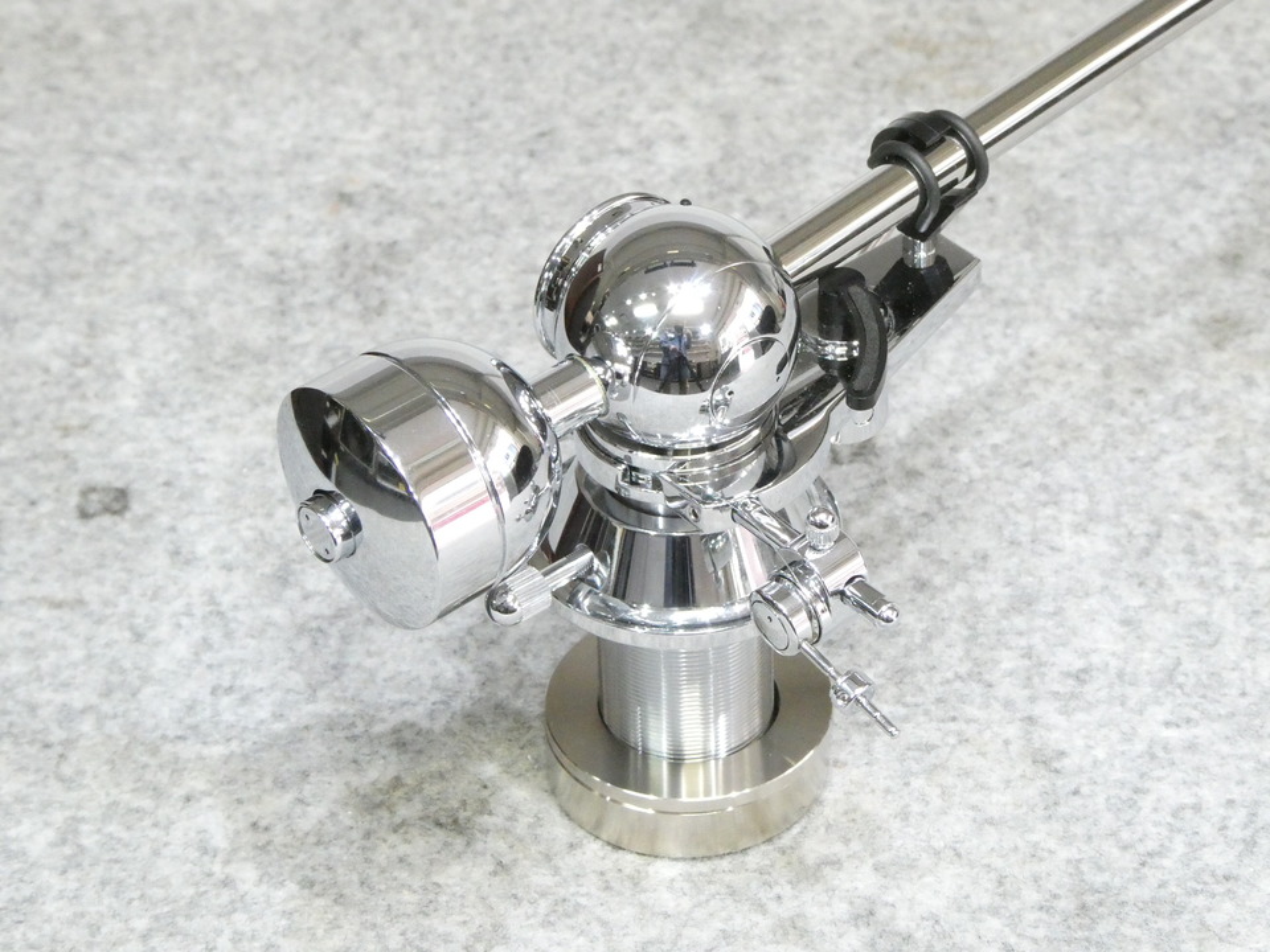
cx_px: 635
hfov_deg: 15.9
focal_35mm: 124
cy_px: 476
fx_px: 4549
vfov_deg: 12.0
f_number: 5.2
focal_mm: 22.3
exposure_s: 1/50
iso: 1600
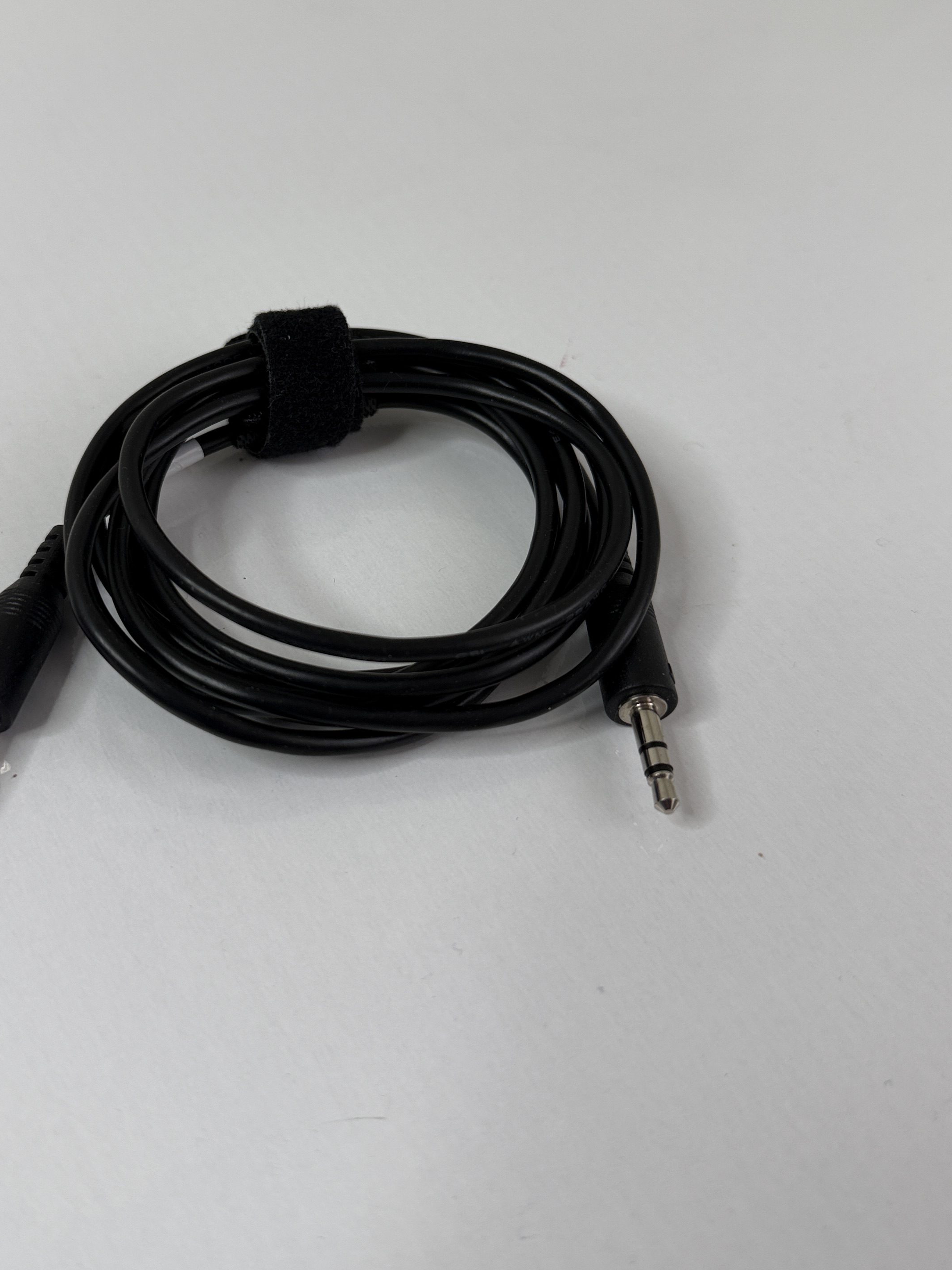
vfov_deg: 53.7
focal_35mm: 34
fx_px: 1247
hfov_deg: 41.7
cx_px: 393
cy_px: 536
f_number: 1.78
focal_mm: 6.76
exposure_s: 1/233
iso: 64
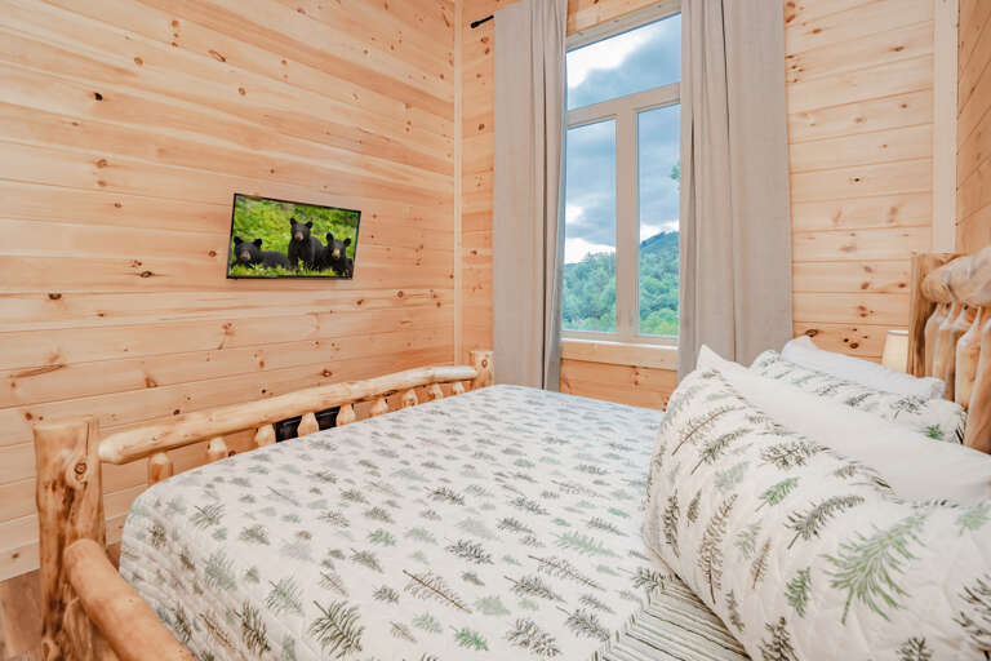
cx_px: 496
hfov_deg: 96.7
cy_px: 330
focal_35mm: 16
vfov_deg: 73.7
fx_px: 440
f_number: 7.1
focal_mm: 16
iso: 400
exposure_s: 1/200
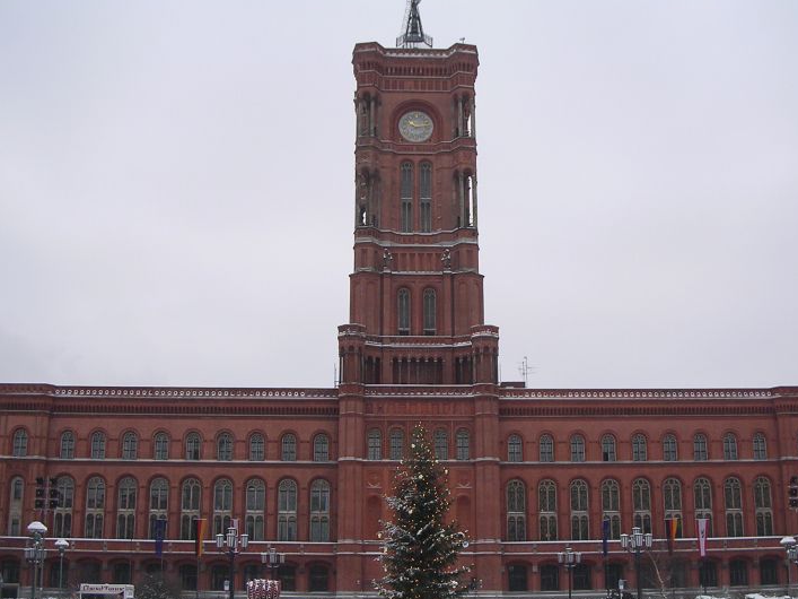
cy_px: 312
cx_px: 414
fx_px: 991
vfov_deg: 33.6
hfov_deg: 43.8
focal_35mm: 43
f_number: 2.8
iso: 100
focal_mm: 5.8
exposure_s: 1/183
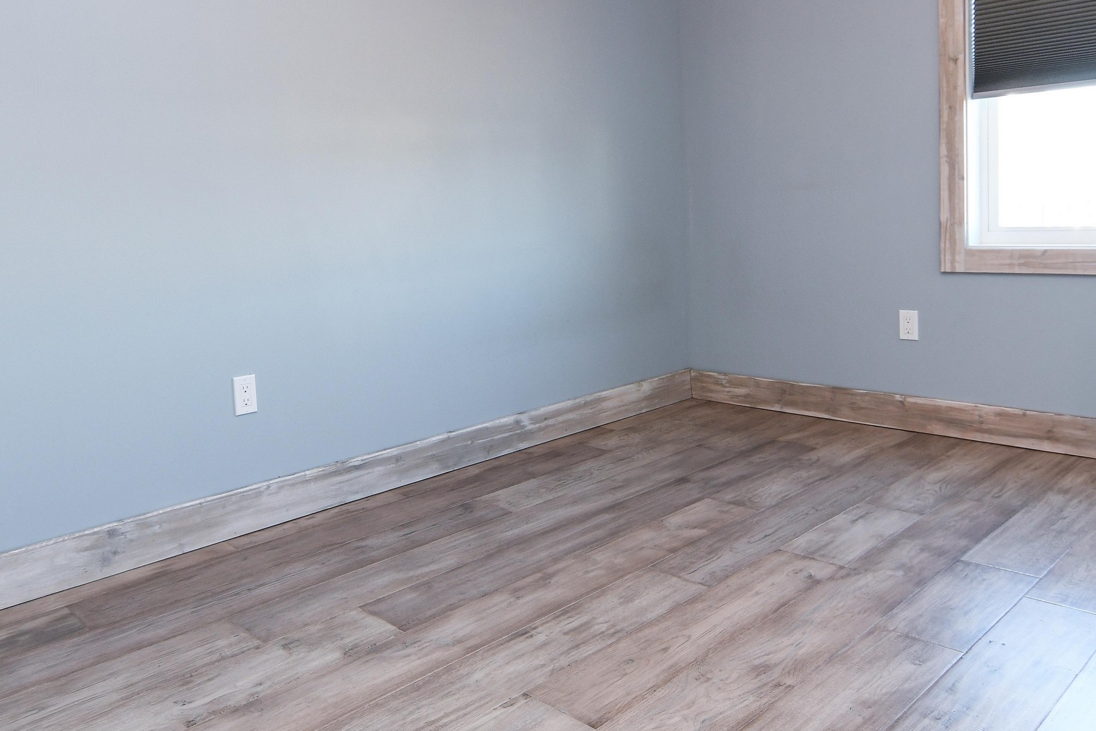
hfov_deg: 65.5
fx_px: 852
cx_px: 525
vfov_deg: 46.0
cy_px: 281
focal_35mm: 28
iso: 400
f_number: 5.6
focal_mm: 12
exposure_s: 1/50
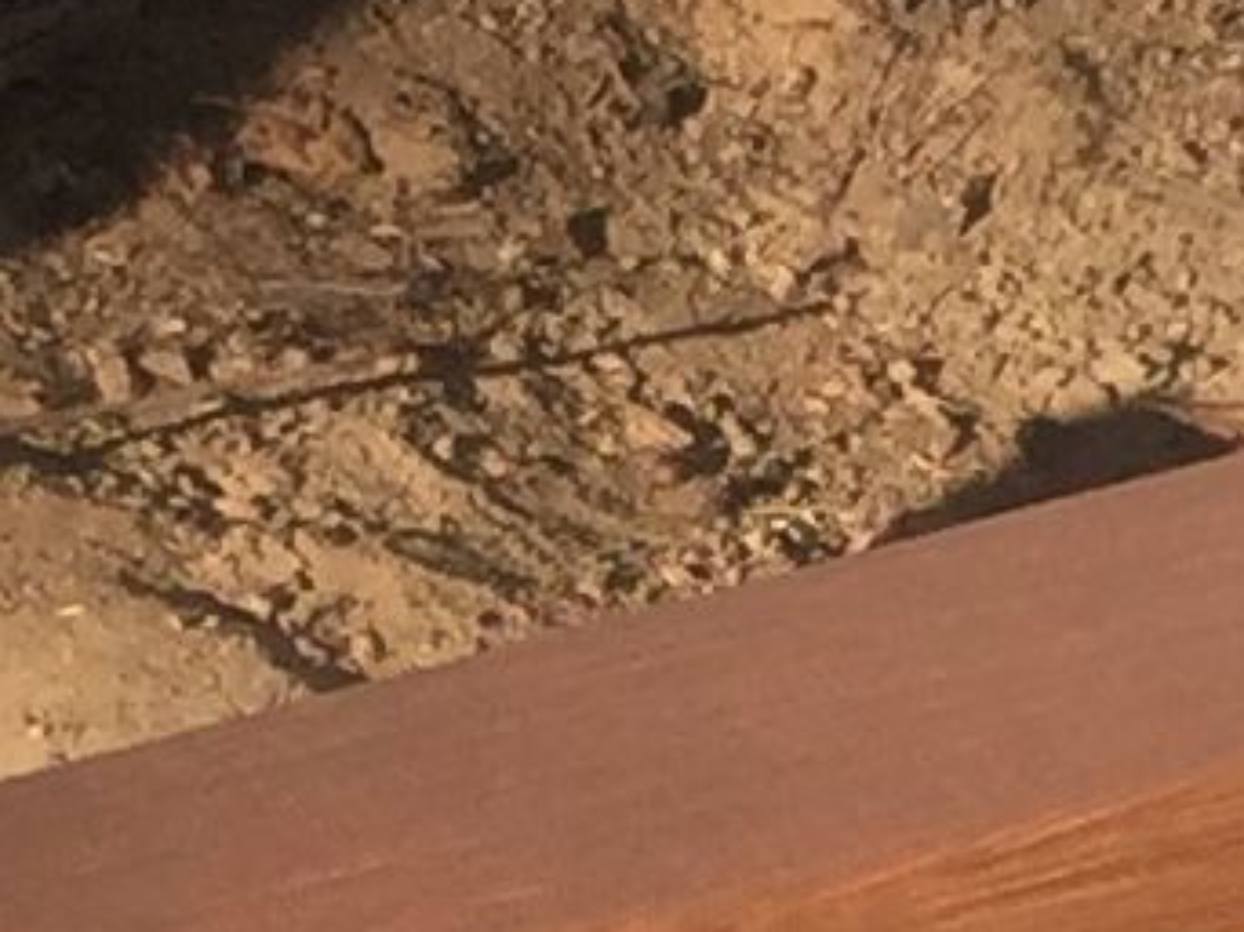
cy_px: 1780
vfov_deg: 5.3
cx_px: 422
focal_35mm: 277
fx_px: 9948
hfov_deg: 7.2
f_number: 2.2
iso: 32
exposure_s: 1/1464
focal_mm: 4.15
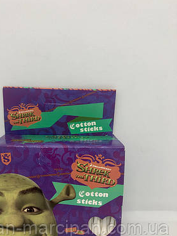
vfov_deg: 56.7
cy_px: 128
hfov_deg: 44.1
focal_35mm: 32
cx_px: 76
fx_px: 218
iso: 25
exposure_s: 1/33
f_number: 1.8
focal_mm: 3.99
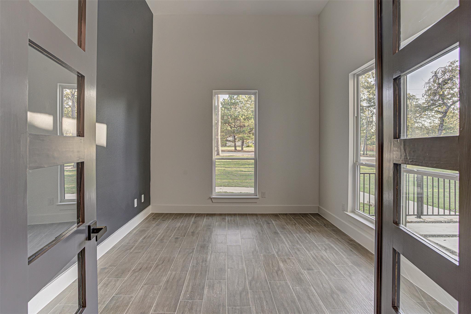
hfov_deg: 86.9
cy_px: 157
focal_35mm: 19
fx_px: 249
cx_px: 236
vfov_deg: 64.6
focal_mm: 19
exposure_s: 1/15
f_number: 8
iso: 400
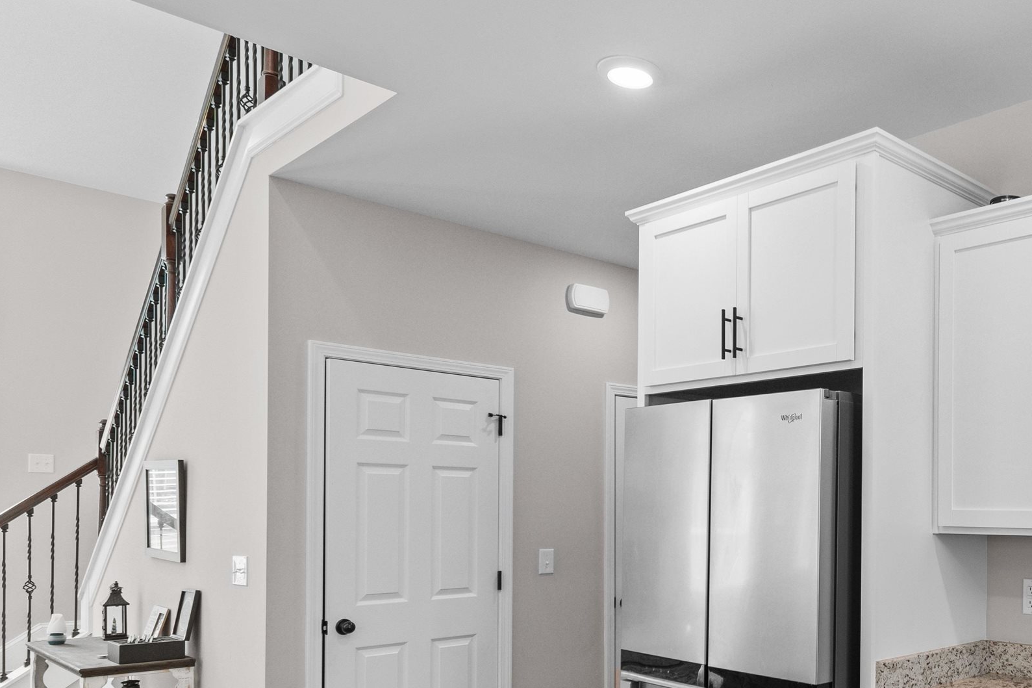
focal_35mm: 29
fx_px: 831
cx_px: 876
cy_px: 516
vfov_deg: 43.5
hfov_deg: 57.1
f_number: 4.5
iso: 100
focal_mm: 10
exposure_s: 1/25
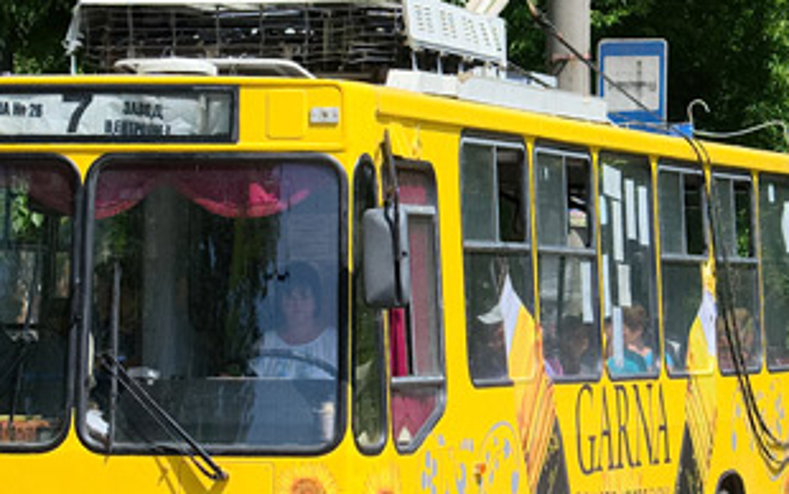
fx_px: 4926
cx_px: 298
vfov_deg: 5.7
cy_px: 214
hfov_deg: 9.2
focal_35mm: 229
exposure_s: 1/800
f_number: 7.1
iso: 800
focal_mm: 38.9
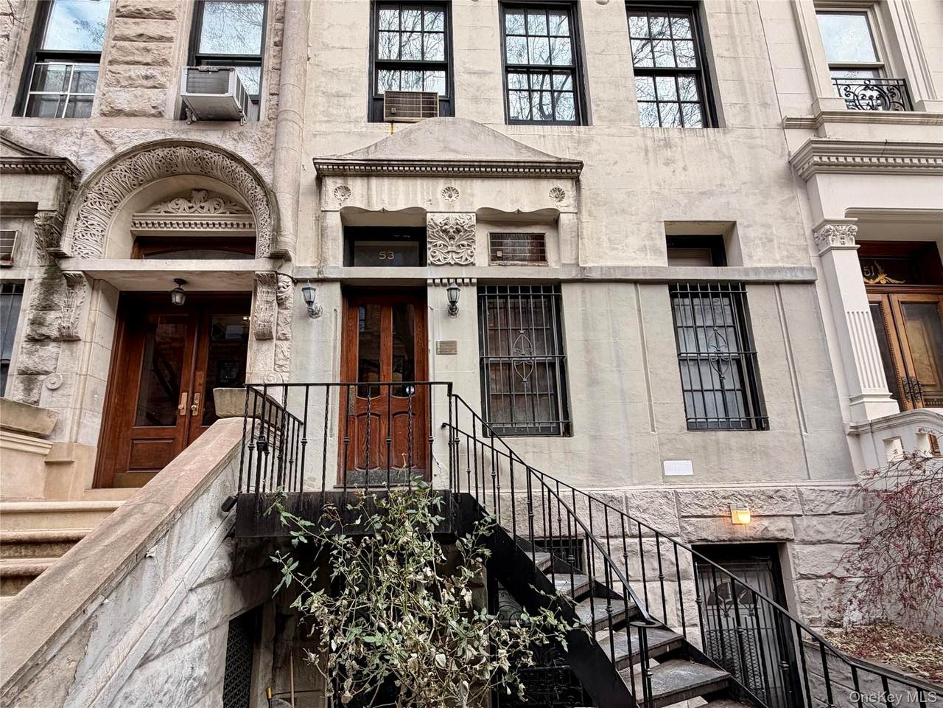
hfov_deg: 102.1
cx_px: 472
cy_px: 354
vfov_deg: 85.7
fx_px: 381
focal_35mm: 14
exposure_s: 1/121
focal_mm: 2.22
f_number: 2.2
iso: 50
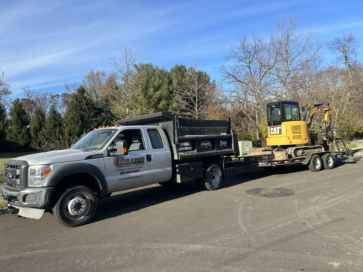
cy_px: 136
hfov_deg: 67.3
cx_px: 182
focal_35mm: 26
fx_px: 273
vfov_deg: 53.1
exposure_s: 1/2353
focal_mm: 5.7
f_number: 1.5
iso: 50
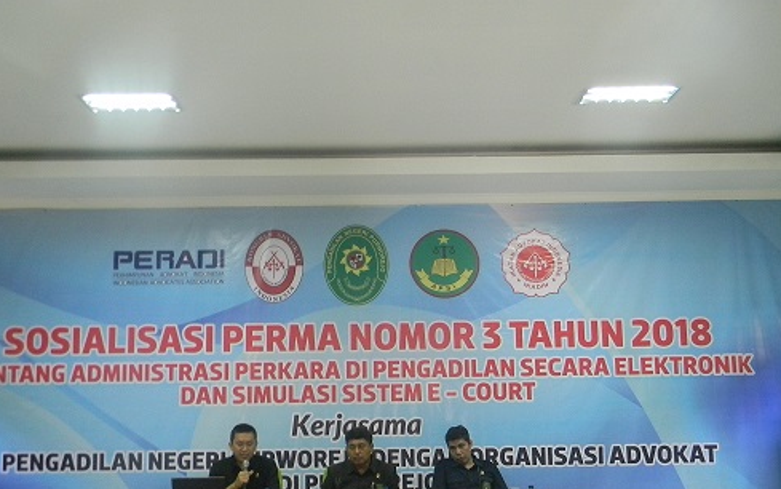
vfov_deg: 32.7
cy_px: 296
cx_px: 390
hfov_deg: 50.4
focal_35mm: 39
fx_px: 830
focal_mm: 6.4
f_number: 3.7
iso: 400
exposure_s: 1/12.7
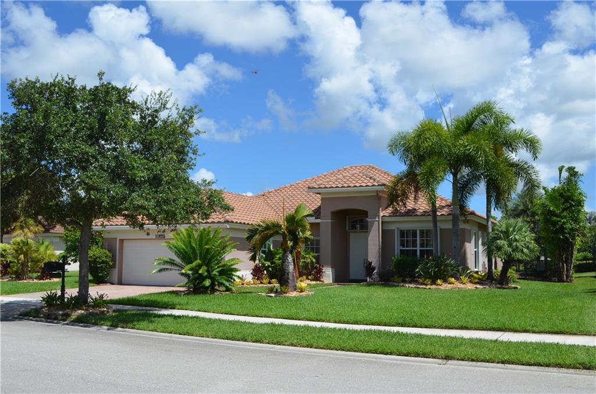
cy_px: 197
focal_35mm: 36
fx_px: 594
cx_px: 298
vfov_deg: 36.7
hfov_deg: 53.3
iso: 100
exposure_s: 1/320
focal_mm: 24
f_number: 9
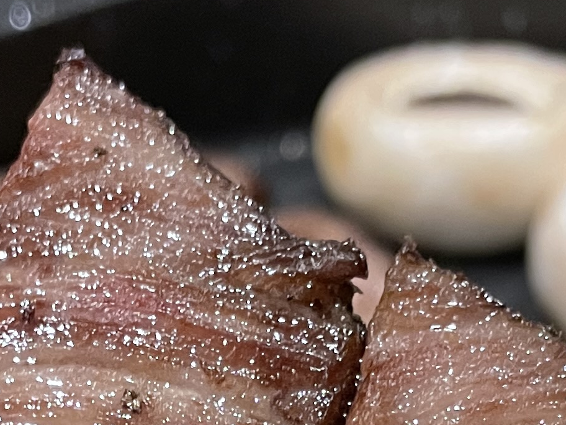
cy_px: 732
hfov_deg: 17.1
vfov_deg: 12.0
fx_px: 1880
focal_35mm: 115
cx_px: 230
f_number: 1.6
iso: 400
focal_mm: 4.2
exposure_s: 1/60
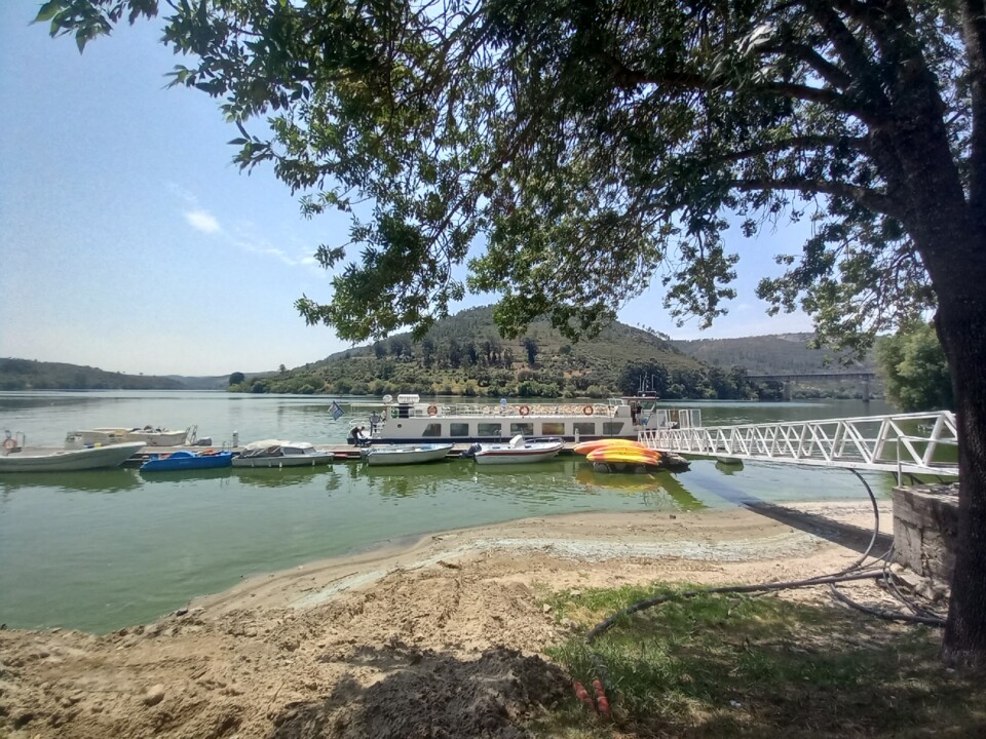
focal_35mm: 13
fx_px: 370
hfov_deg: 106.2
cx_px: 493
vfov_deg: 89.9
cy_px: 370
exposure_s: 1/1035
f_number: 2.2
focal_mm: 1.13
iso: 40
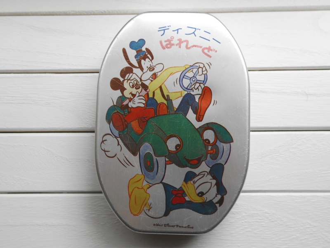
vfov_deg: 30.9
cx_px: 165
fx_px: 448
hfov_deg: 40.4
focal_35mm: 47
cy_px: 124
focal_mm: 8.5
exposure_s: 1/320
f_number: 2.8
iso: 125
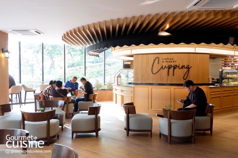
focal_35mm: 36
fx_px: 238
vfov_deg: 36.9
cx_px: 119
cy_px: 79
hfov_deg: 53.1
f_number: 4.2
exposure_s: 1/50
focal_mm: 24.3
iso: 800
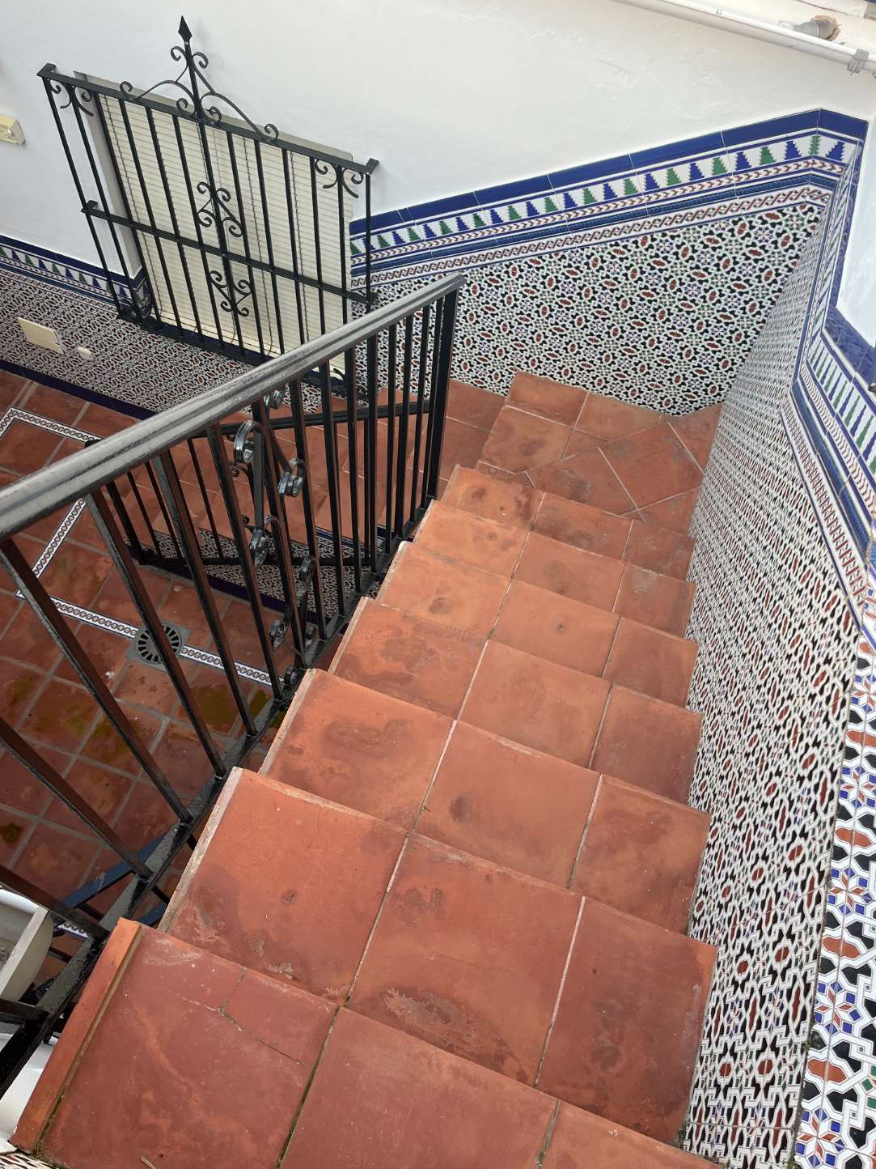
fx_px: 911
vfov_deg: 65.3
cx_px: 429
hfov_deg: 51.4
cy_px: 589
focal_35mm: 27
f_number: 1.6
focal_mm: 5.1
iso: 50
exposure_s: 1/350
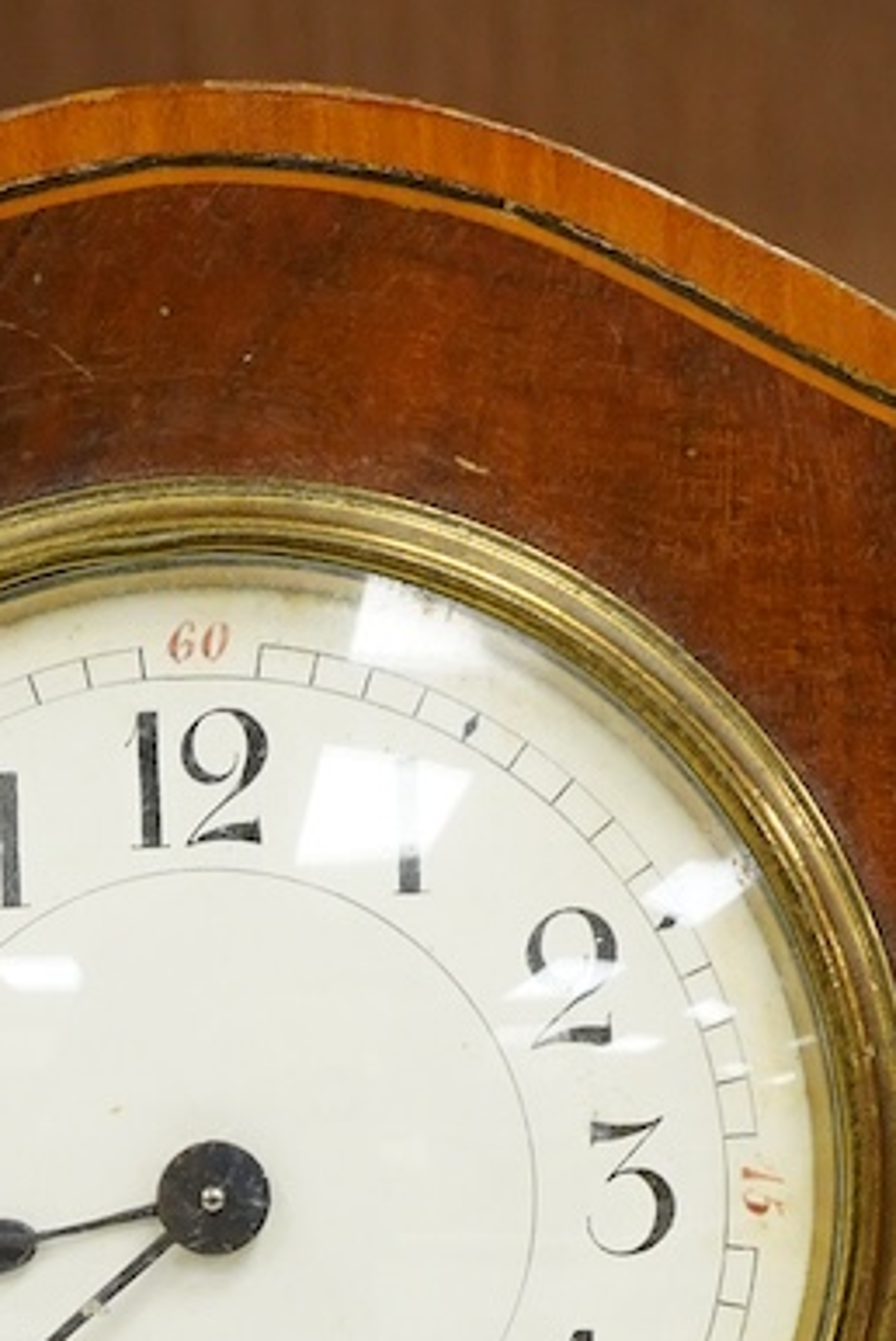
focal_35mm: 131
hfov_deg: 10.4
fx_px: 4882
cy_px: 1492
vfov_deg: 15.2
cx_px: 153
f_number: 6.3
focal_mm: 30
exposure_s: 1/125
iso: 2500
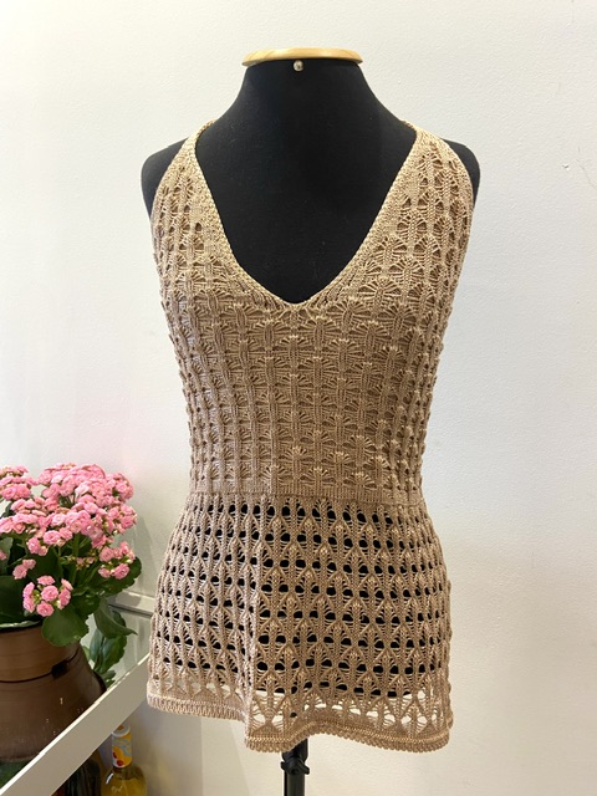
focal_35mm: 26
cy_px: 398
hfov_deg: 53.1
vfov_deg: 67.3
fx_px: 598
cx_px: 298
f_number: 1.8
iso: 80
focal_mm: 4.25
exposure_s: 1/60
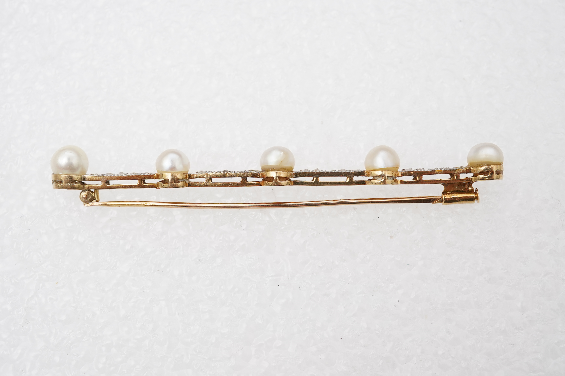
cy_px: 188
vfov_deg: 29.9
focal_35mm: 45
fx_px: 706
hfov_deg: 43.6
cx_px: 282
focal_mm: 30
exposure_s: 1/125
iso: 400
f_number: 18
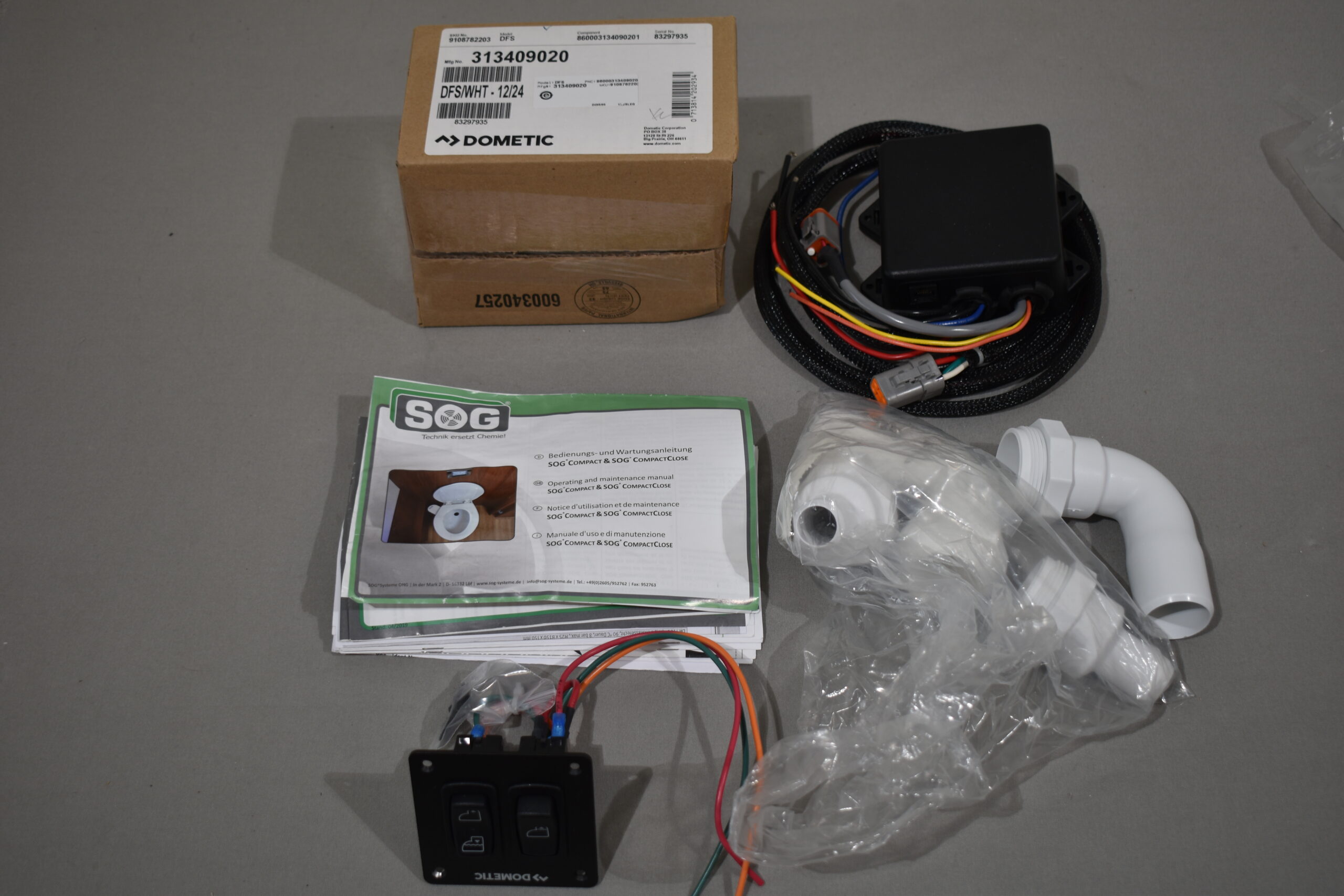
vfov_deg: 29.9
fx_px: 1680
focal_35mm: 45
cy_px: 448
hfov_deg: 43.6
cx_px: 672
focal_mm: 30
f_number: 4.2
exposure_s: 1/50
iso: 110
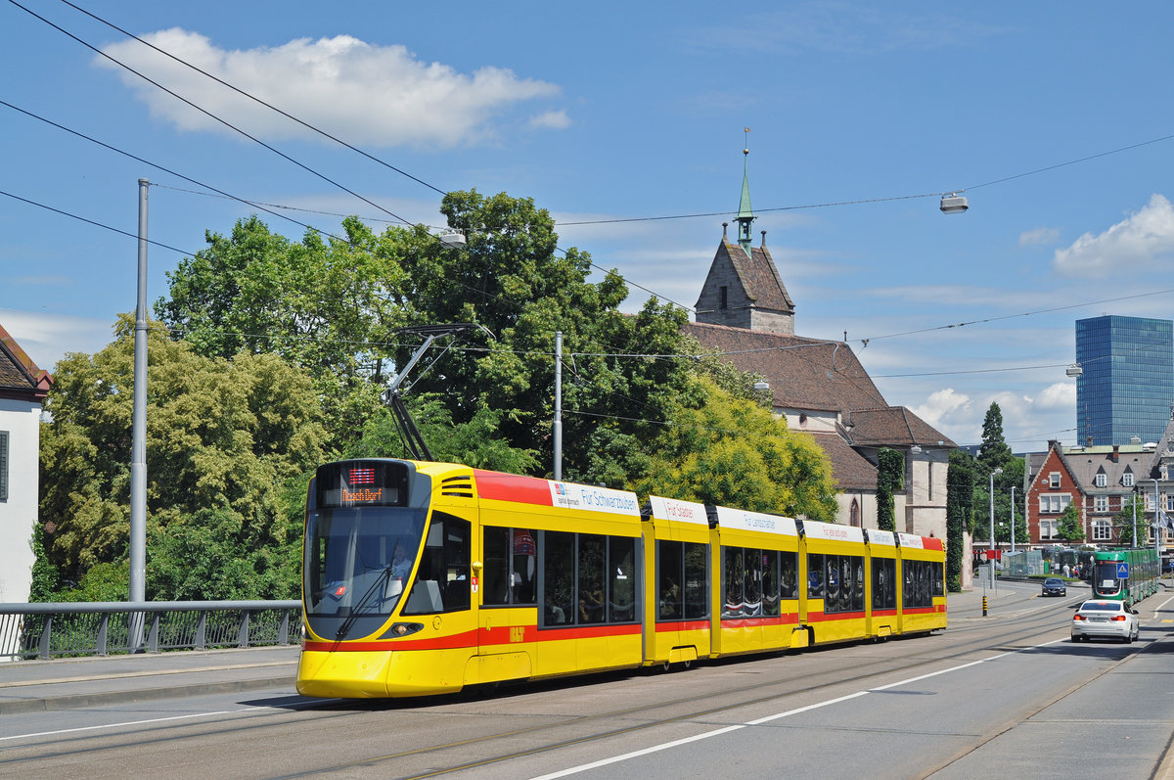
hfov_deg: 36.9
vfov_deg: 25.0
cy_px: 390
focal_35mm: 54
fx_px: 1759
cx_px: 587
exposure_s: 1/1000
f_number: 5.6
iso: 200
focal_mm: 36
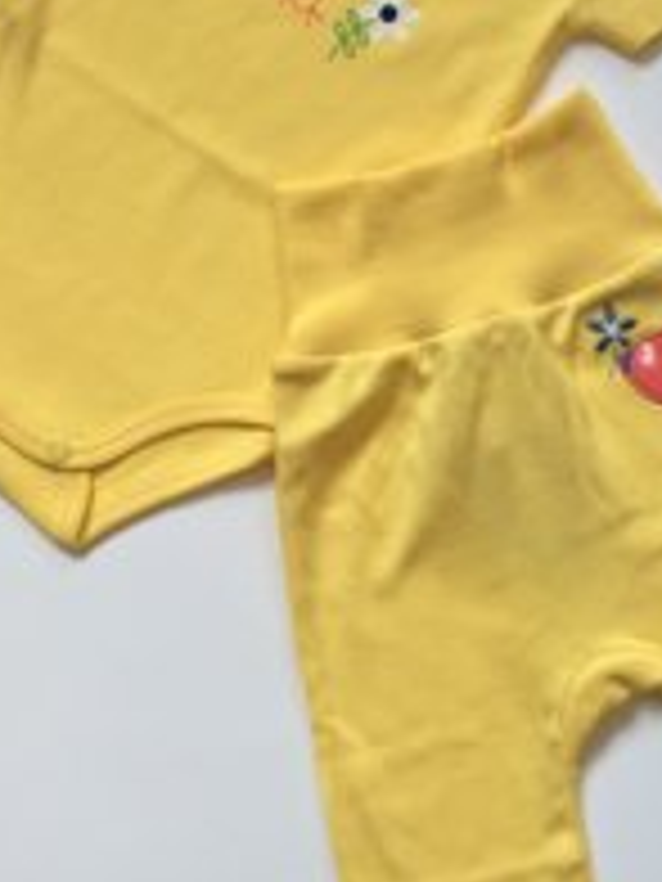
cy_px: 394
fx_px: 1581
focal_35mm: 62
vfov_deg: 31.2
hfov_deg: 23.5
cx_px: 477
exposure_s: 1/100
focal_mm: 4.15
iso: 50
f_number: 2.2
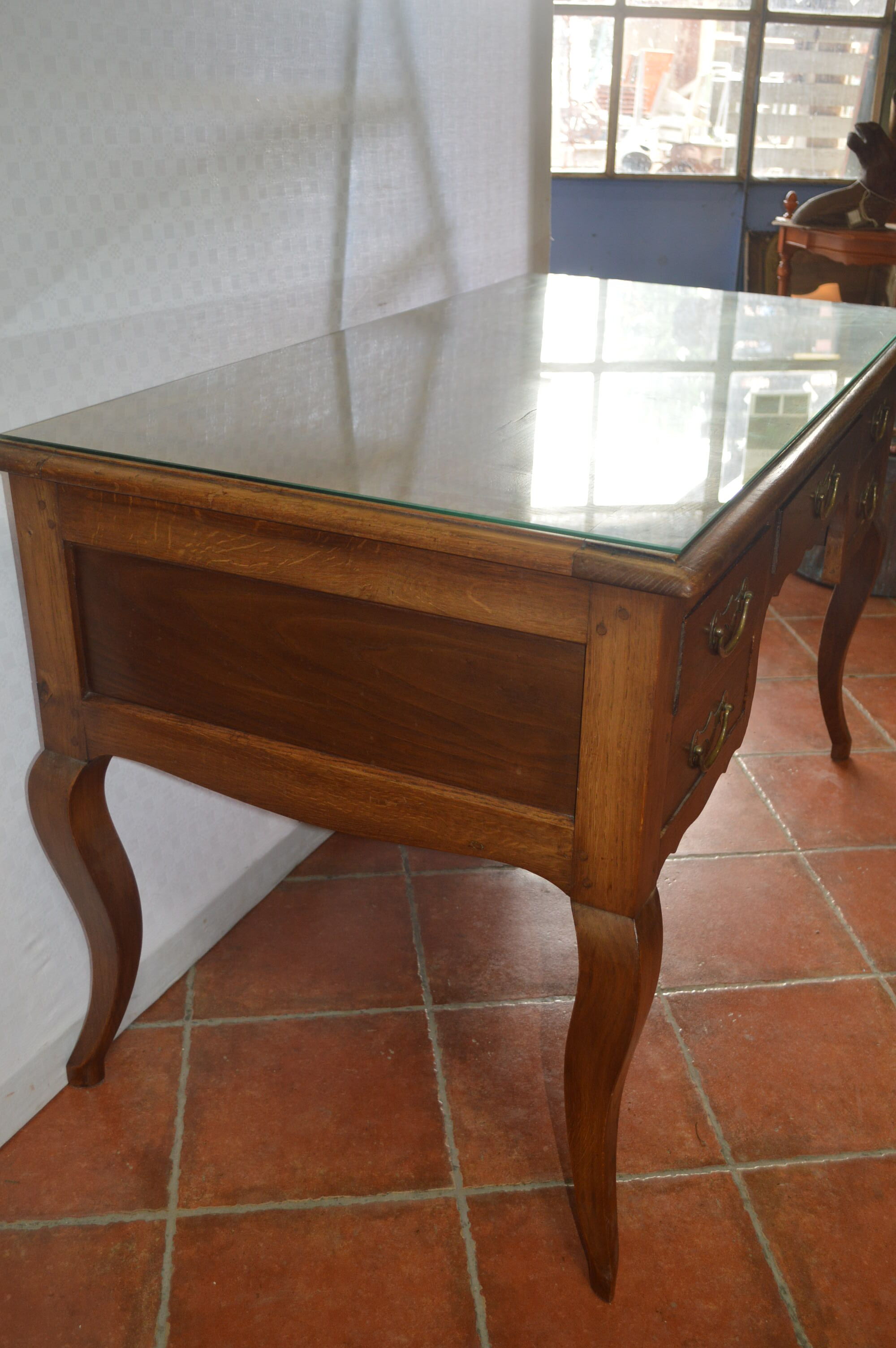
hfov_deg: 39.9
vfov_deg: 57.3
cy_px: 674
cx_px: 448
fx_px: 1234
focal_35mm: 33
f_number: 4
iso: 400
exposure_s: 1/80
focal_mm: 22
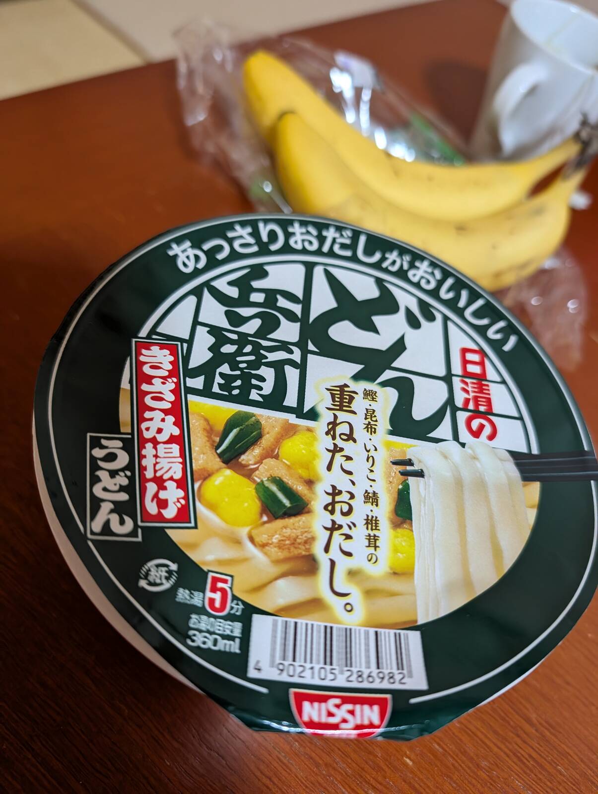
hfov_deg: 56.9
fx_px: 551
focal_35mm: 24
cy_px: 397
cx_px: 299
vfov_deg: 71.5
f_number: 1.68
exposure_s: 1/133
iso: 439
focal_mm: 6.9
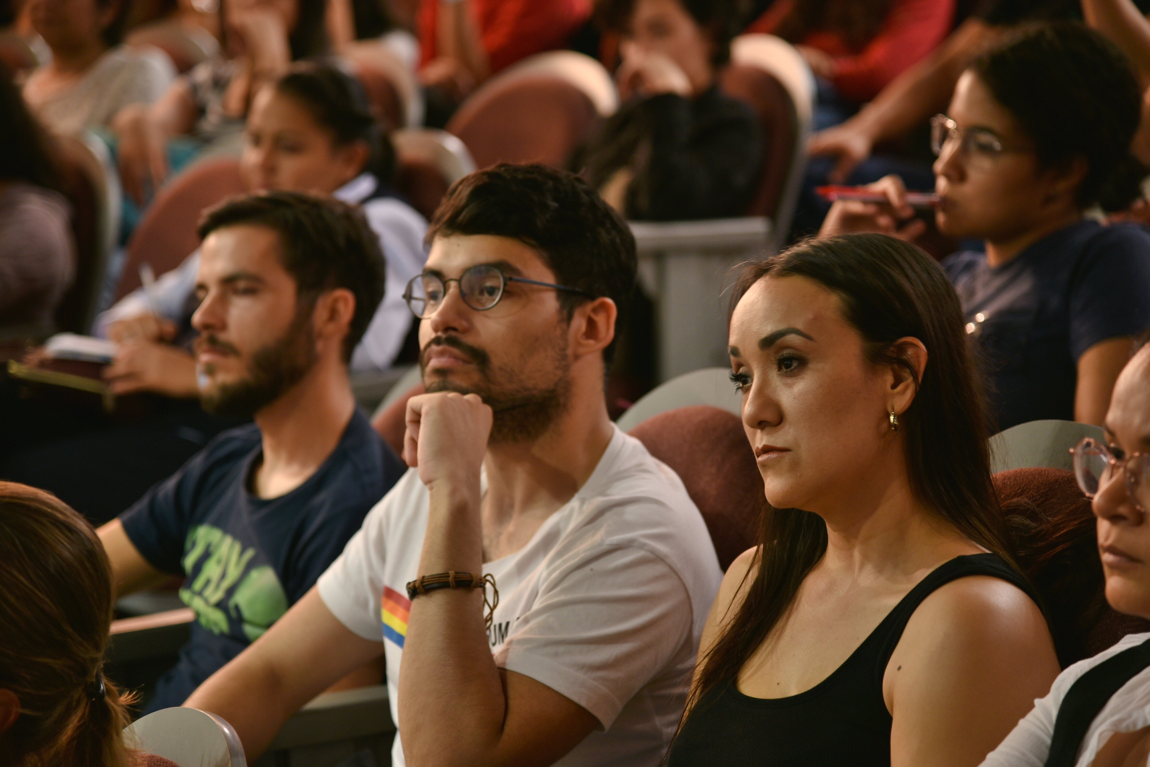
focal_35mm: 120
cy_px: 384
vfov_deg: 11.4
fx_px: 3833
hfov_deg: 17.1
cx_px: 575
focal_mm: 120
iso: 250
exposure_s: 1/4
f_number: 4
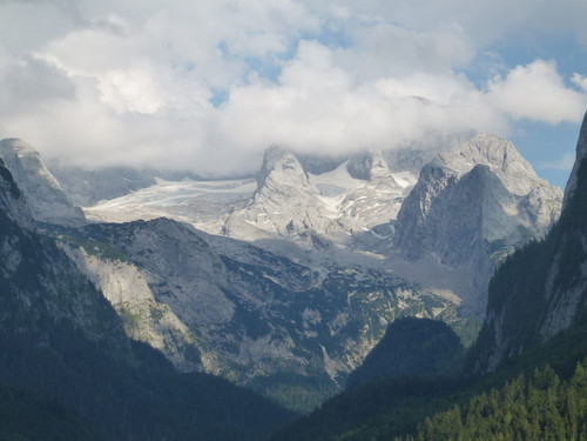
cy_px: 220
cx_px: 294
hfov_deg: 17.4
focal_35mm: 113
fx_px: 1916
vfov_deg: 13.1
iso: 160
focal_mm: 18.7
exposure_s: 1/800
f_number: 5
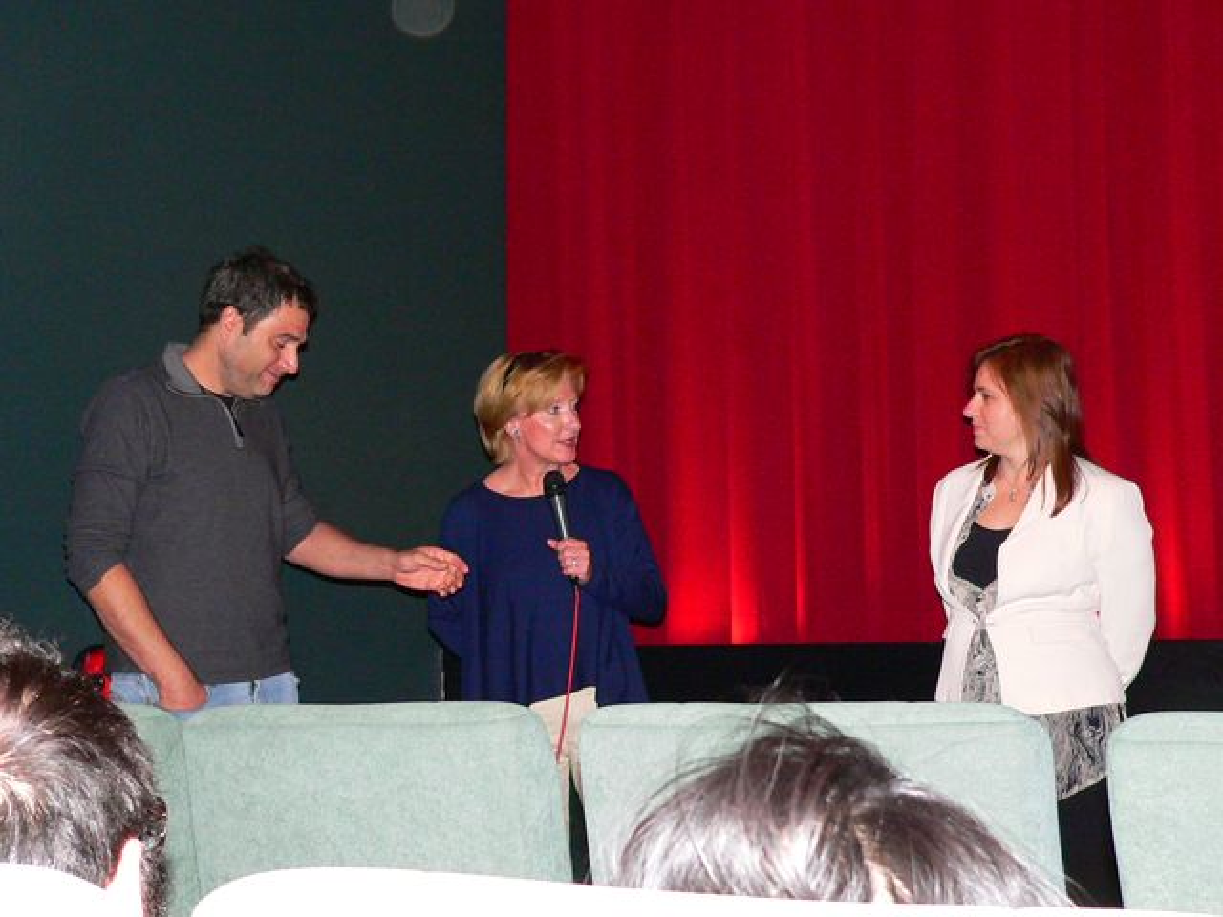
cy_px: 458
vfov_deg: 25.7
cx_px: 612
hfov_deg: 33.8
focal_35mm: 57
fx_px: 2014
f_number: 2.8
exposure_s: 1/60
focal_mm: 9.6
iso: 400
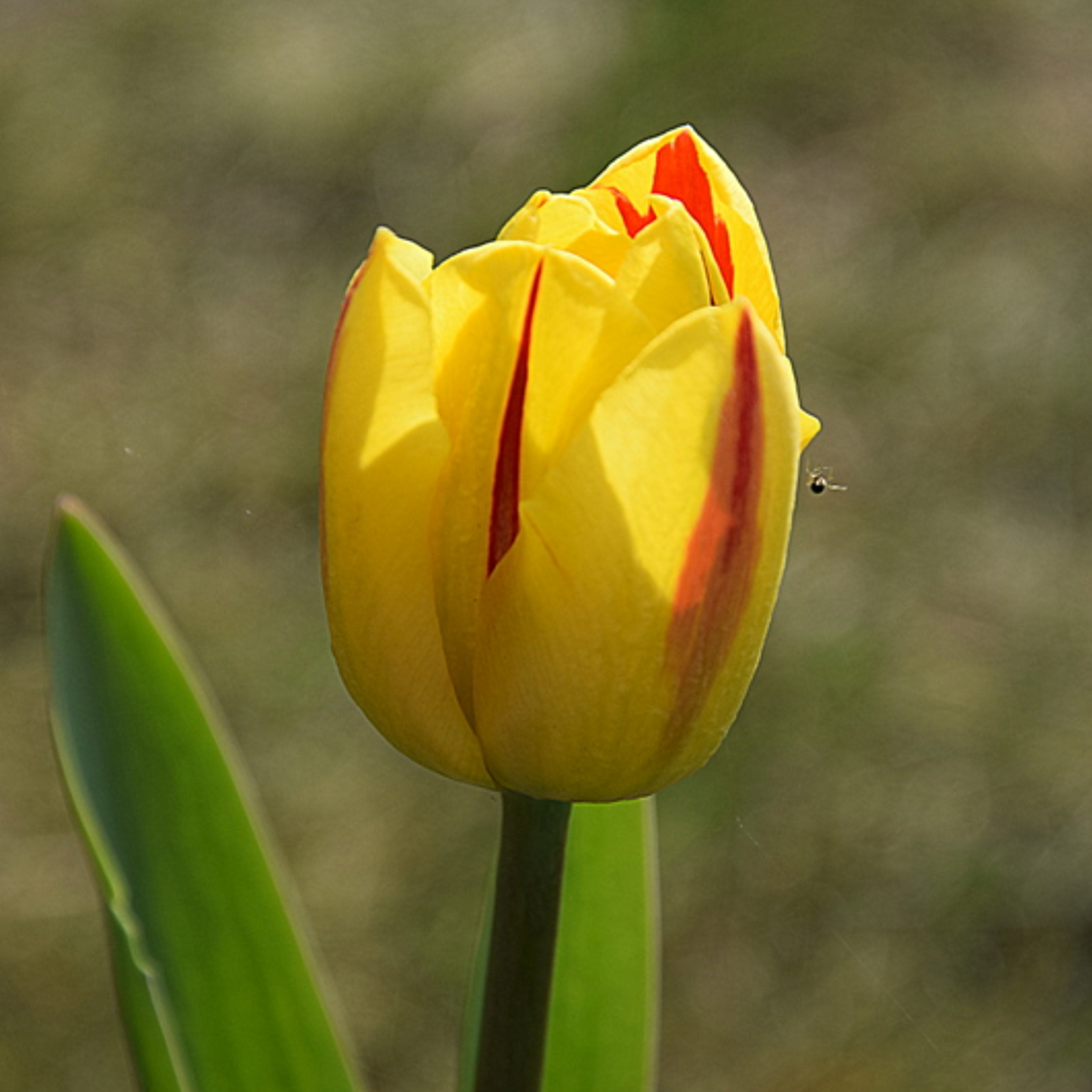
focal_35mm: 202
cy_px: 545
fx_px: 7197
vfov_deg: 8.7
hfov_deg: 8.7
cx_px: 586
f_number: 8
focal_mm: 105
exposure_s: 1/640
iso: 200
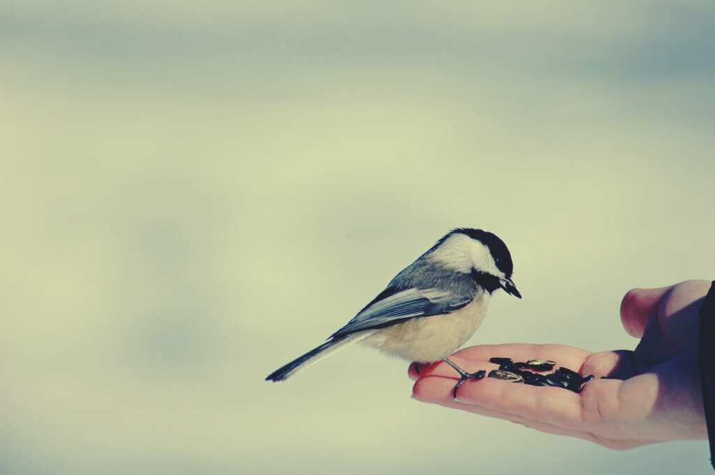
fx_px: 11907
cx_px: 358
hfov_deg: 3.4
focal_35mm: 600
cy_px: 238
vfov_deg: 2.3
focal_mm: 400
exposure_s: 1/1600
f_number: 5.6
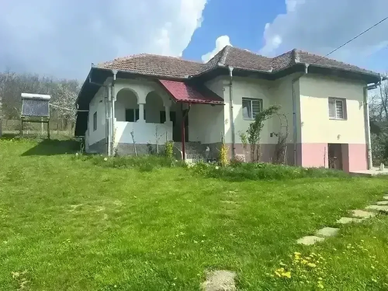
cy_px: 146
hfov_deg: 67.3
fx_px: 291
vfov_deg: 53.1
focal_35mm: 26
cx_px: 194
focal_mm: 5.1
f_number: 1.6
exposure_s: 1/2358
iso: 50
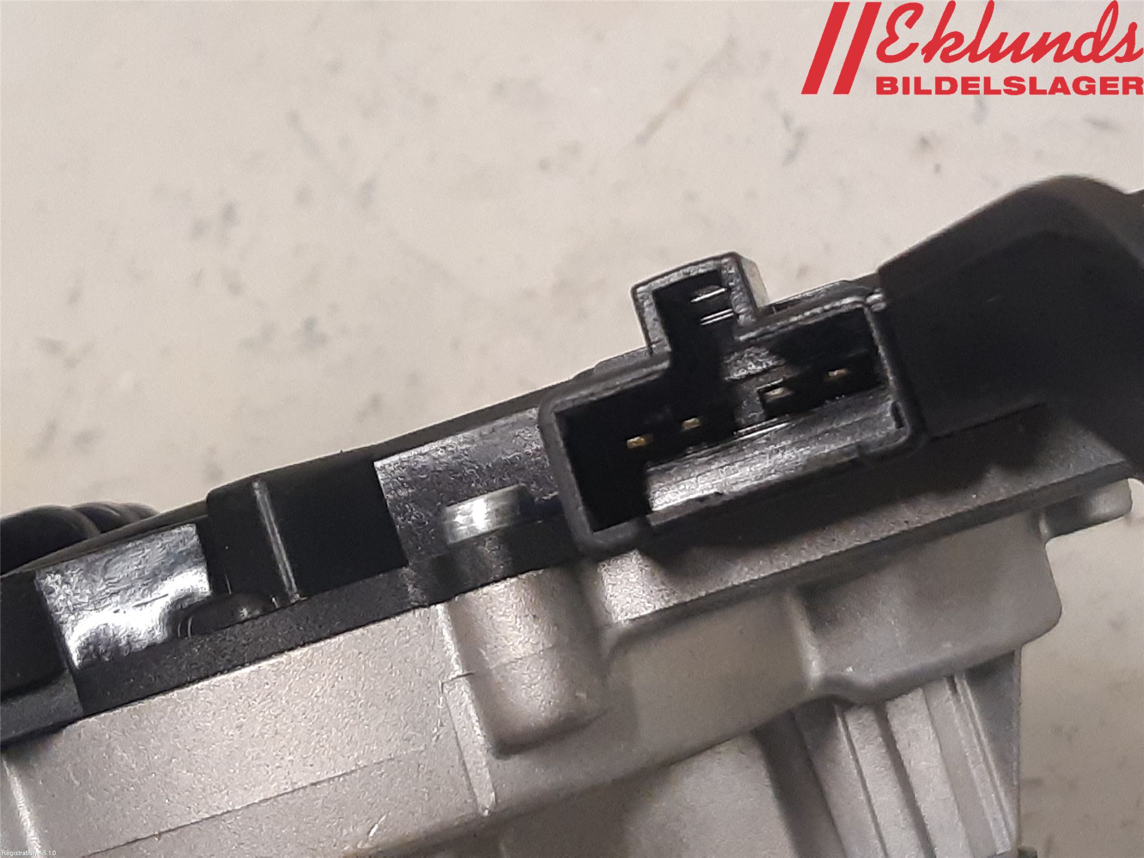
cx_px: 572
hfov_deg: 67.3
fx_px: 859
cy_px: 429
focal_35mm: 26
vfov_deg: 53.1
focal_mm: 3.93
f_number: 1.7
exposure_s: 1/50
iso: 250
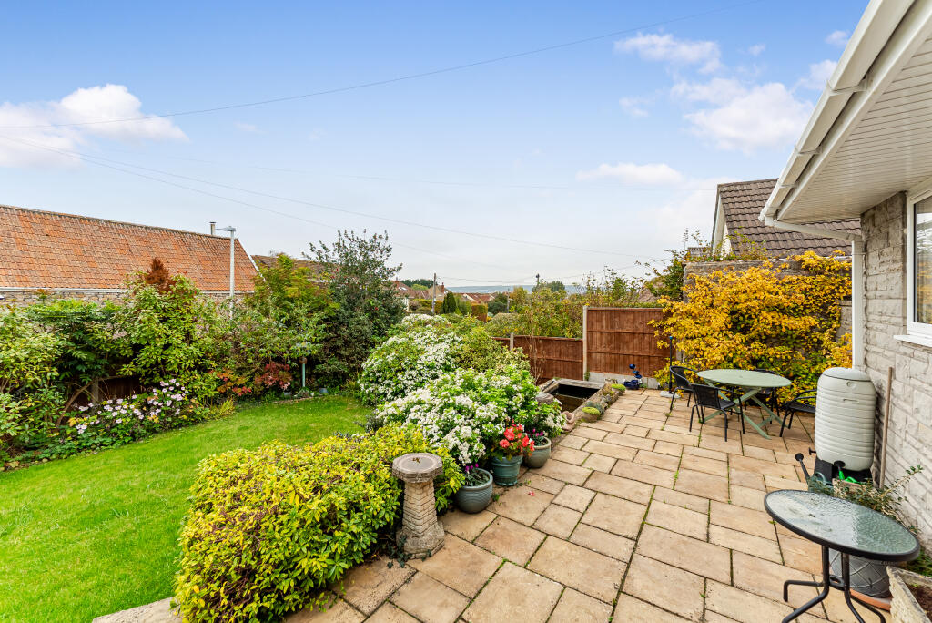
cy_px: 312
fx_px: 363
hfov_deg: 104.2
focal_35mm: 14
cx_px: 466
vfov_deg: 81.3
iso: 100
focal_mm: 14
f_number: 5
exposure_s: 1/80
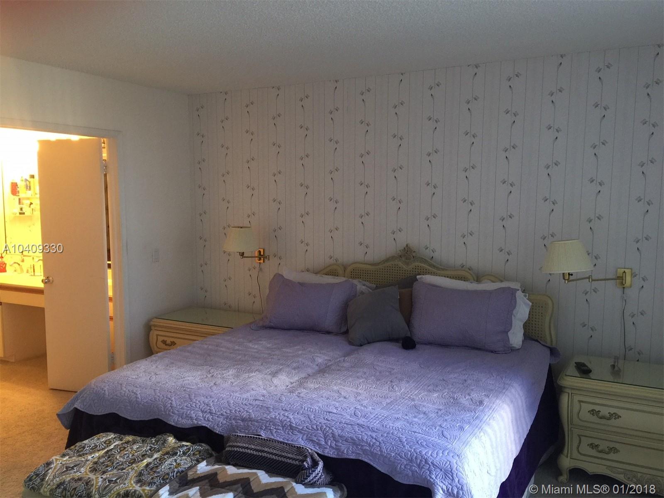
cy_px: 249
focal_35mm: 29
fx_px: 556
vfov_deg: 48.2
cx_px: 332
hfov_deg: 61.7
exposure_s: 1/15
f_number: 2.2
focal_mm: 4.15
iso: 80
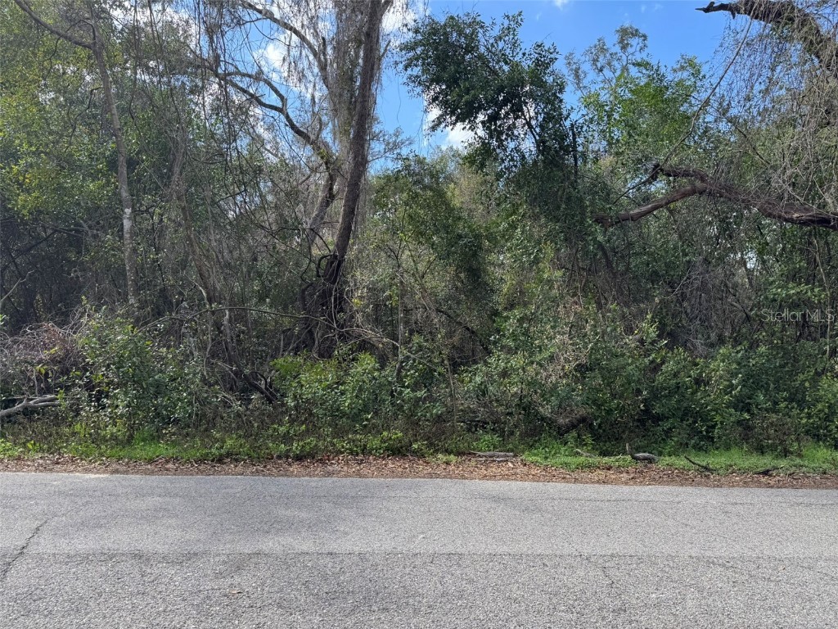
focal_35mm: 24
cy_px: 314
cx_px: 419
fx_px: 581
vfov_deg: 56.8
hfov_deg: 71.6
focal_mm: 6.76
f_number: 1.78
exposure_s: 1/664
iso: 80
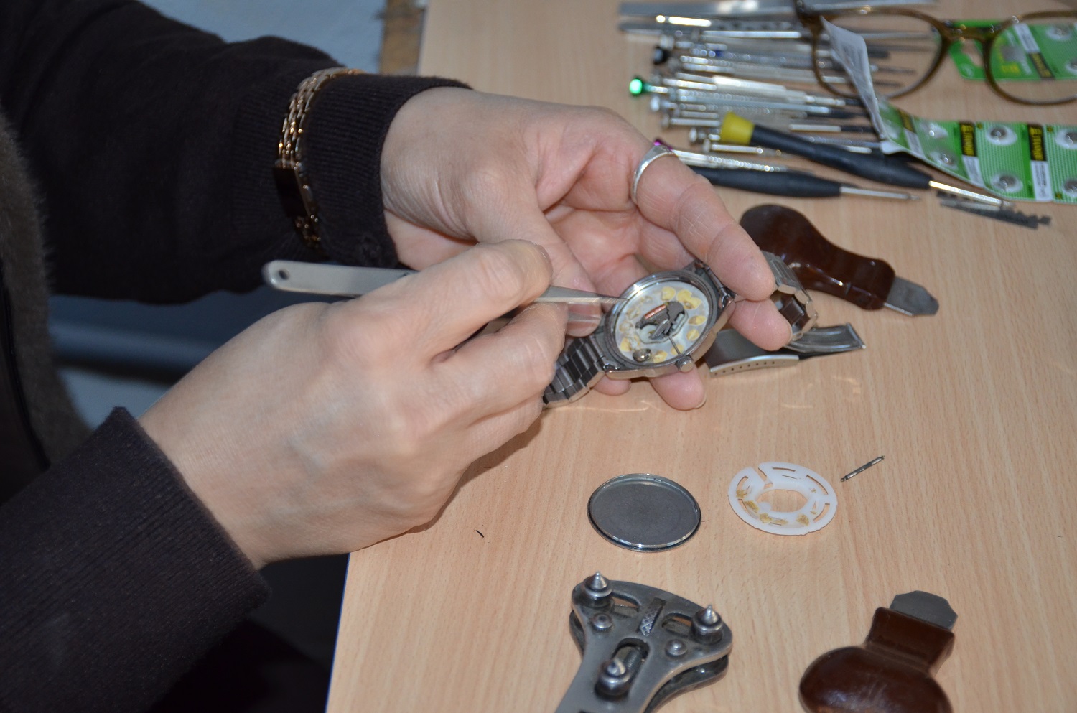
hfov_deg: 26.0
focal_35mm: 78
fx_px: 2328
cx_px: 538
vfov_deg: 17.4
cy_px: 356
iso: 800
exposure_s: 1/60
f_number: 4.8
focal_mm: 52
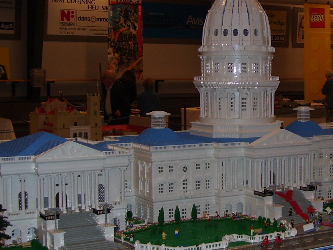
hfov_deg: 27.7
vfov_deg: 21.3
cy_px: 103
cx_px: 252
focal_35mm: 69
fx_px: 664
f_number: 2.7
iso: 80
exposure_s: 1/60
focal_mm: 6
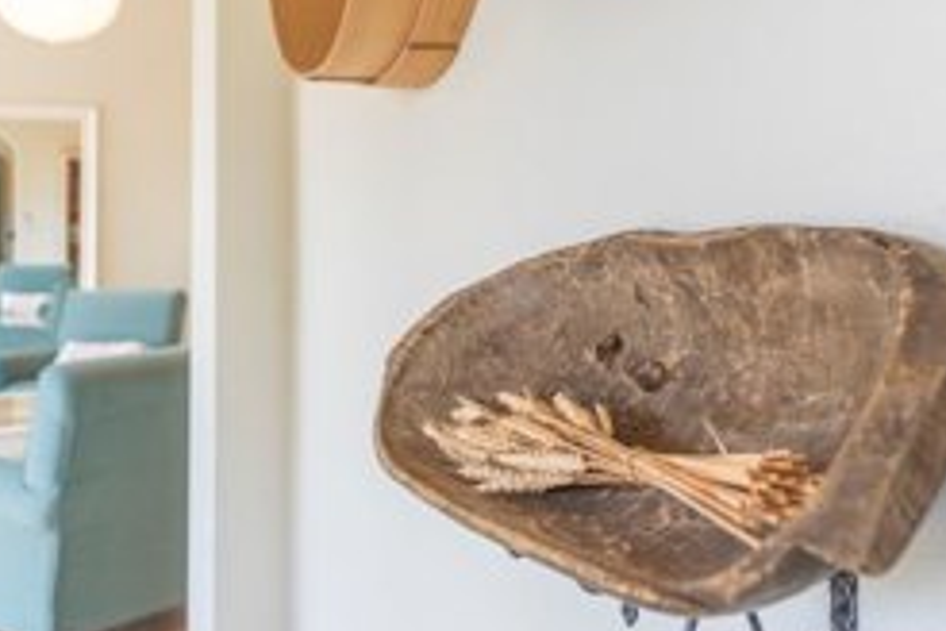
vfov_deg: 34.0
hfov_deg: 49.4
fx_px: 1025
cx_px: 546
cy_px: 231
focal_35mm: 39
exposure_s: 1/100
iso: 100
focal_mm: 24
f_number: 2.8
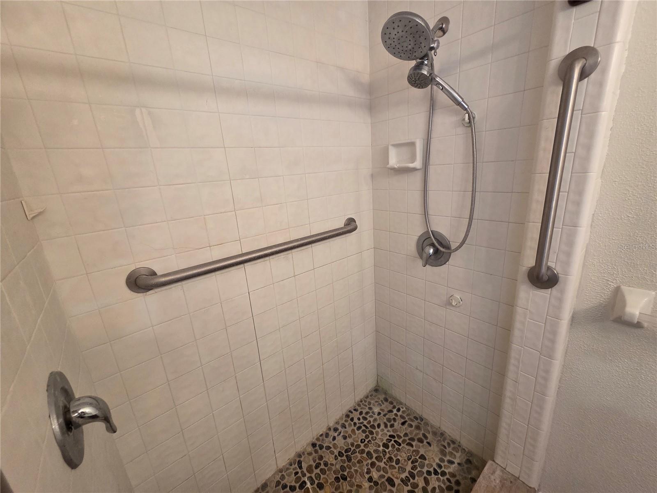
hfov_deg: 106.2
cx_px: 328
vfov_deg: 89.9
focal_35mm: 13
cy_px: 246
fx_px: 247
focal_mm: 2.2
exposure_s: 1/60
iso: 500
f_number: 2.2
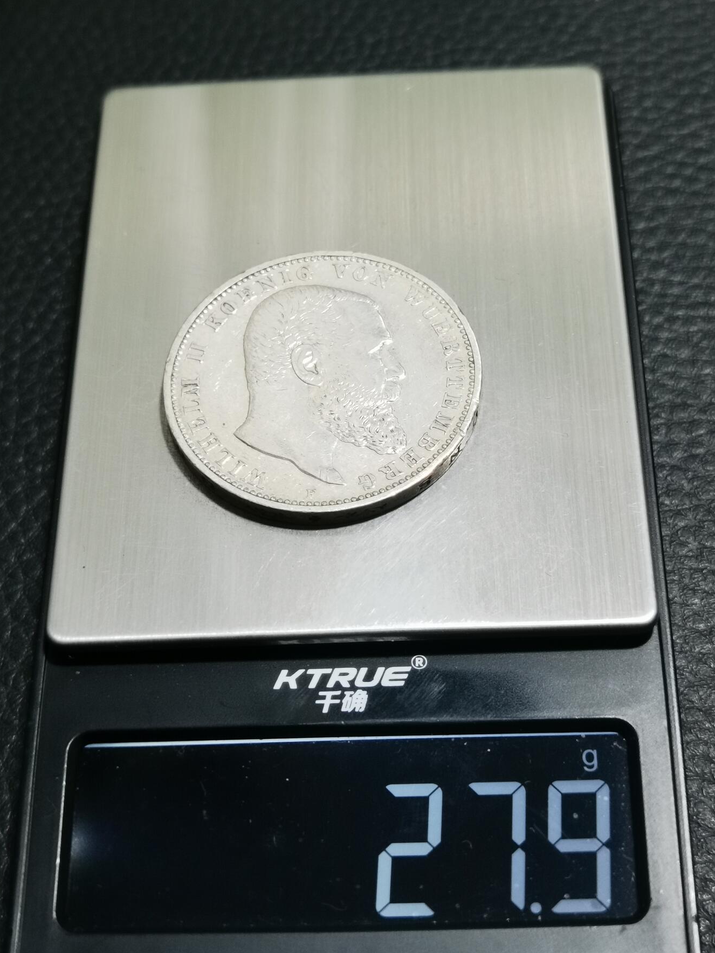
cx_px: 357
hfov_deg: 26.1
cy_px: 474
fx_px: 1542
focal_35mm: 56
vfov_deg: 34.3
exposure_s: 1/100
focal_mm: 6.67
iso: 160
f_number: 1.9
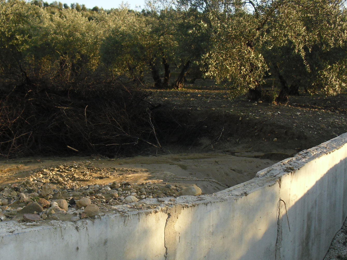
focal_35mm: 55
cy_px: 194
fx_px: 551
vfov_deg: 26.2
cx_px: 153
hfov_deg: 34.9
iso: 100
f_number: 3.1
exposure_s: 1/250
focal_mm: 6.3
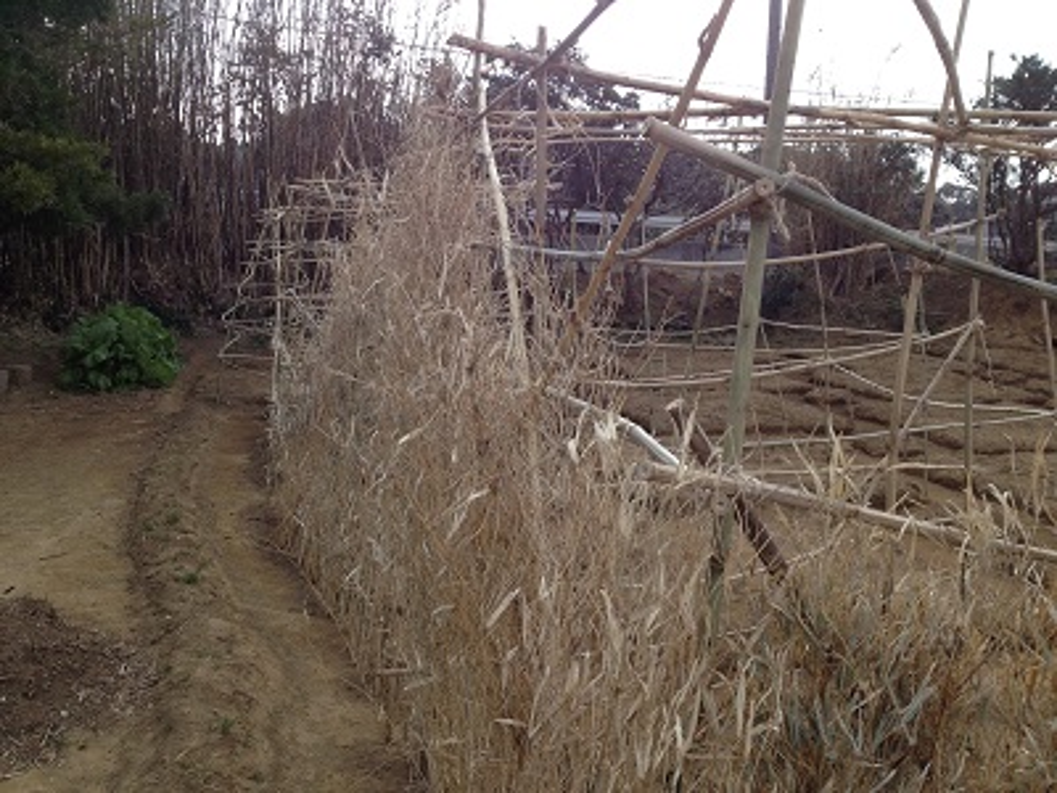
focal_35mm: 35
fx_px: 1069
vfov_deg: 40.7
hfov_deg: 52.6
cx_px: 528
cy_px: 396
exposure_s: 1/587
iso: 50
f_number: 2.4
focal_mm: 4.28
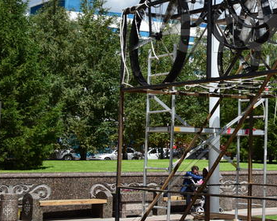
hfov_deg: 18.6
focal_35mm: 98
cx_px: 323
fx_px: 803
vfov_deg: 15.6
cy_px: 33
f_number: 9
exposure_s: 1/200
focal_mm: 28
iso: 100
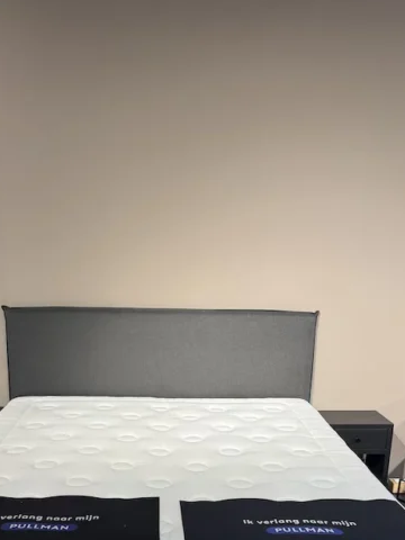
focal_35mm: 40
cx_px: 164
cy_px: 434
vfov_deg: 44.5
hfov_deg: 35.8
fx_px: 624
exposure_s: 1/100
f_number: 1.78
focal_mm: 6.76
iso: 80
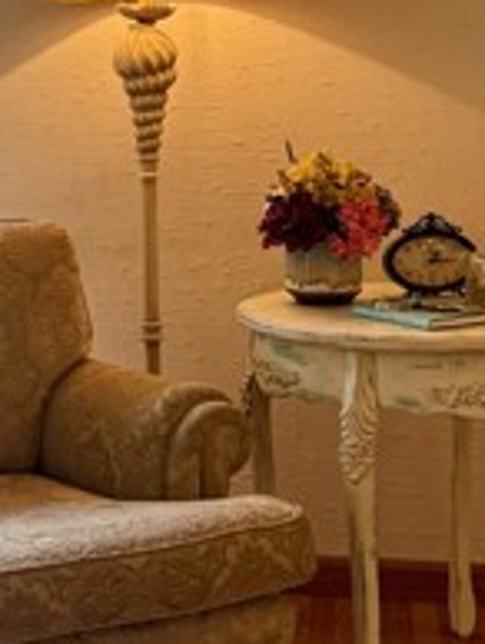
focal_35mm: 79
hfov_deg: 18.2
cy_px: 196
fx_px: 1473
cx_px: -10
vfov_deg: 24.5
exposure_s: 1/120
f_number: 1.78
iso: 200
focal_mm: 6.76
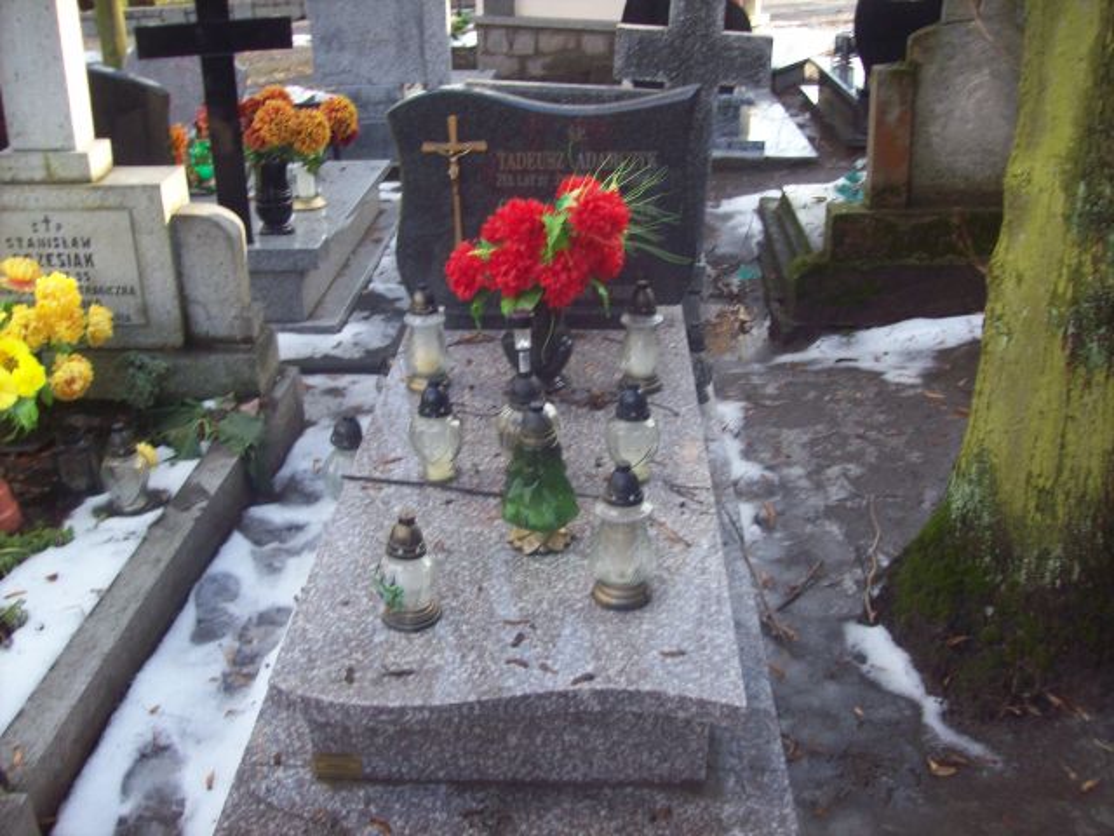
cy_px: 418
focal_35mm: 36
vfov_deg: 39.7
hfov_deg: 51.4
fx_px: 1159
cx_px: 557
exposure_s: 1/107
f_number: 2.7
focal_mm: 6
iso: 80
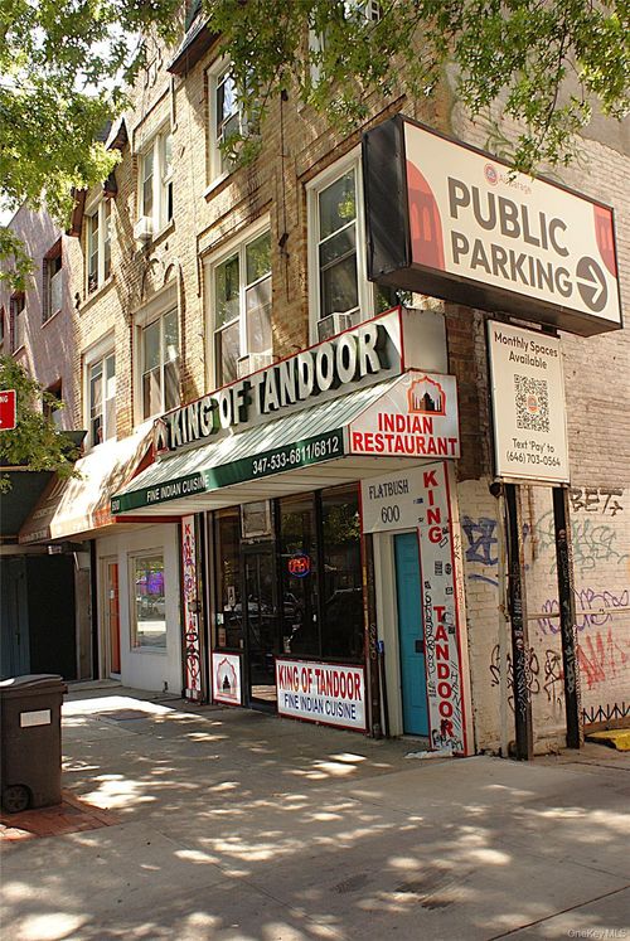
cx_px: 315
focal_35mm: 36
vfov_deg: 53.1
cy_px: 470
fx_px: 942
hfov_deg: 37.0
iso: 400
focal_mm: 24
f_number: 9
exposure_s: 1/80
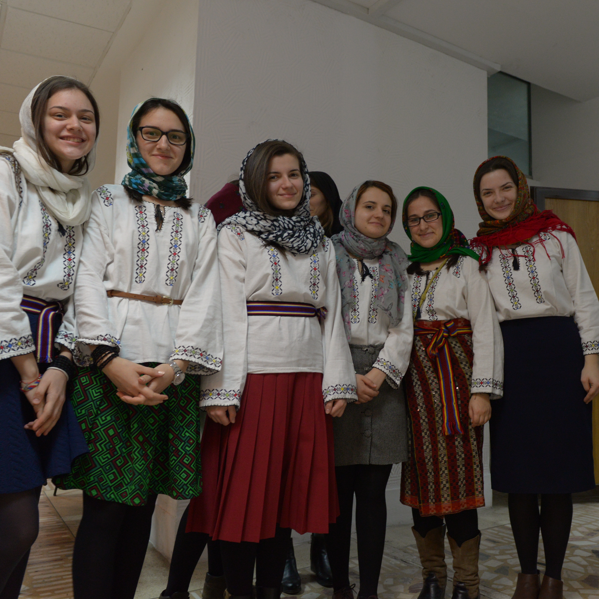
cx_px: 387
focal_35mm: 31
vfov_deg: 52.5
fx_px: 607
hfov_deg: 51.8
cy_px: 299
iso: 1600
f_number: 4
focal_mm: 24
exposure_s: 1/60
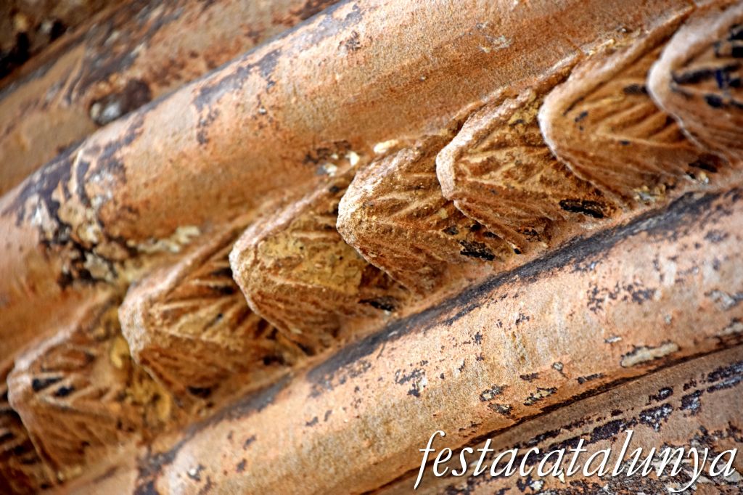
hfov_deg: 6.0
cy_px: 248
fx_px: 7118
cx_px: 372
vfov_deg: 4.0
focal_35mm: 345
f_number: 6.3
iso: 500
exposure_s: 1/125
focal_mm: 230
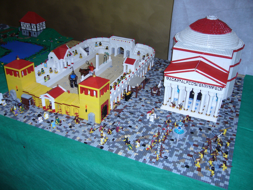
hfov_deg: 52.6
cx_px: 126
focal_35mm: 35
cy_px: 95
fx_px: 256
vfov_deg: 40.7
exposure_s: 1/30
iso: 100
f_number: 2.8
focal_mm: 5.8
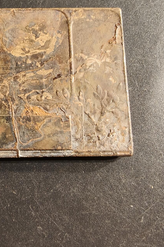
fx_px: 232
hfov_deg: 37.5
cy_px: 104
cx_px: 33
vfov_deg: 55.6
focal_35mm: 34
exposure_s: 1/50
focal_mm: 2.32
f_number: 2
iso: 250
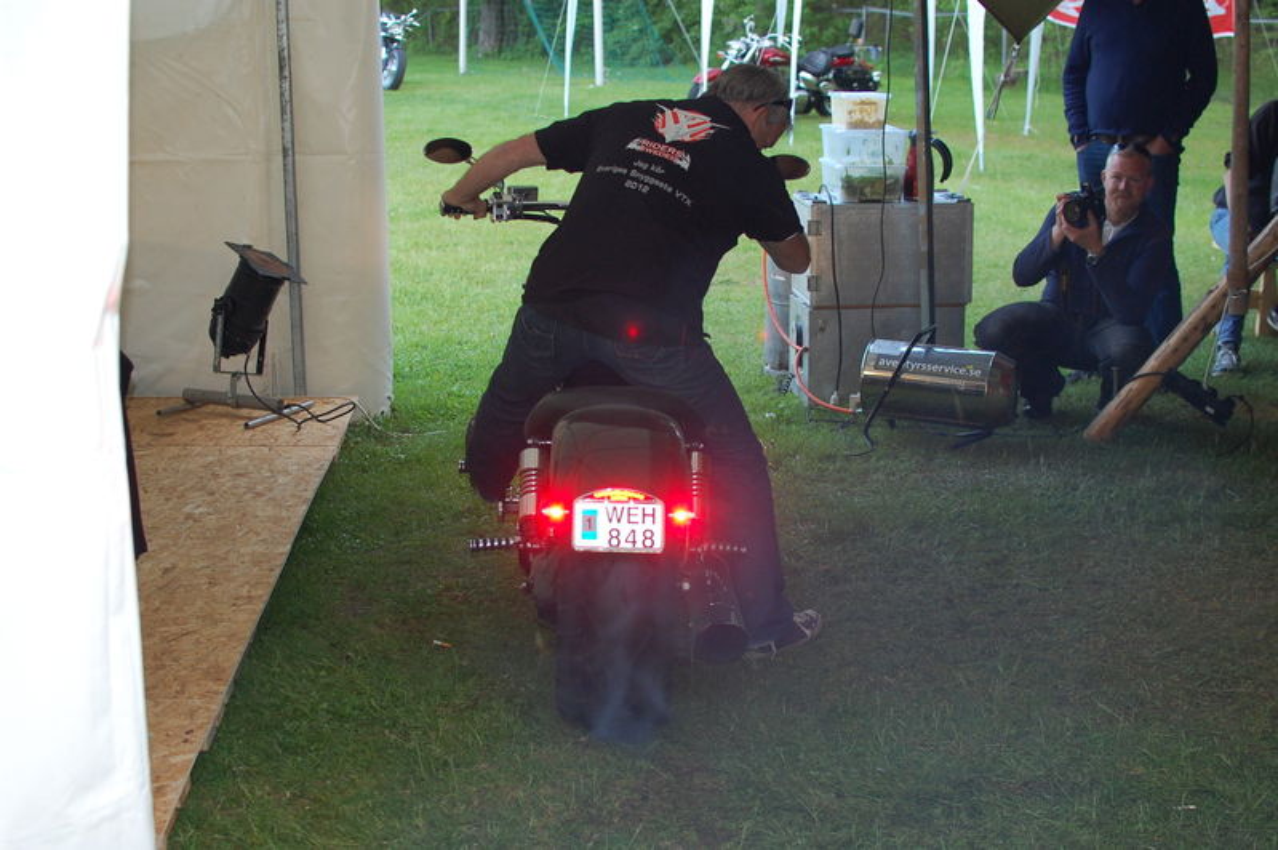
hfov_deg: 37.9
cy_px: 425
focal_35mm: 52
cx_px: 639
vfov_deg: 25.7
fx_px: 1862
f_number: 2.8
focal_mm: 35
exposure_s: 1/80
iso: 400
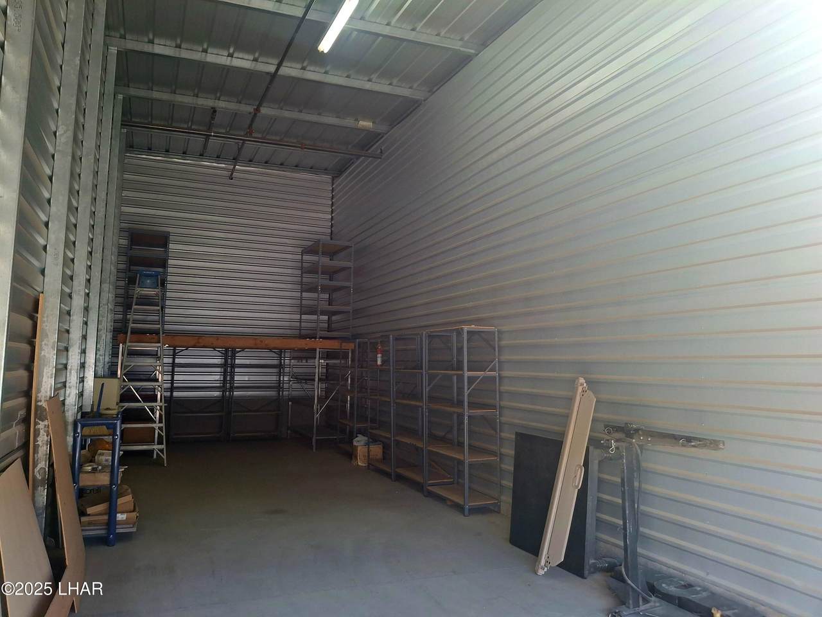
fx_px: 594
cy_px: 308
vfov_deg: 54.9
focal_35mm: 25
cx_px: 411
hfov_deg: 69.4
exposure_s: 1/120
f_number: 1.8
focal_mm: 4.69
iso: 160
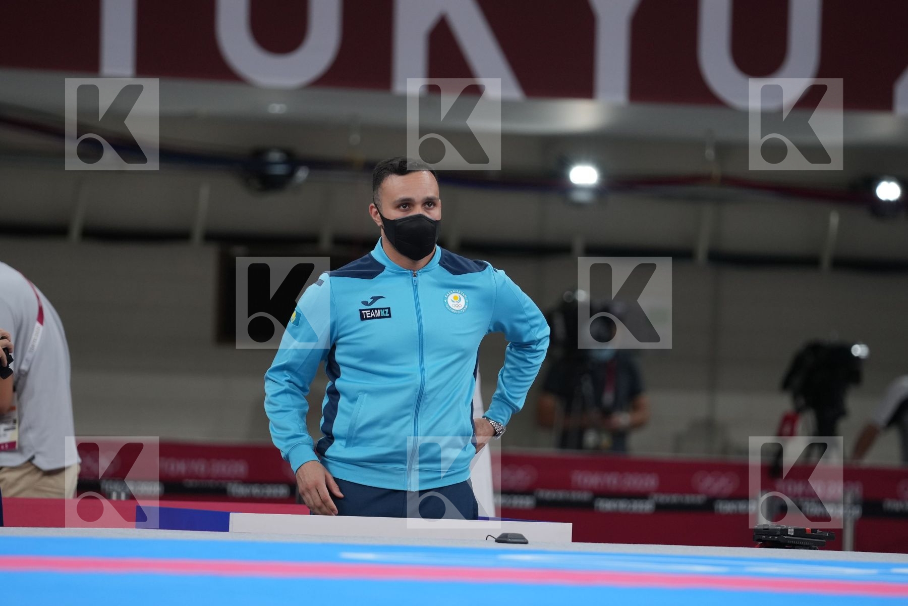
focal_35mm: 300
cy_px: 303
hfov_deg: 6.9
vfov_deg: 4.6
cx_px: 454
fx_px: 7566
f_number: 2.8
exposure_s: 1/1000
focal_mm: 200
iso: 640
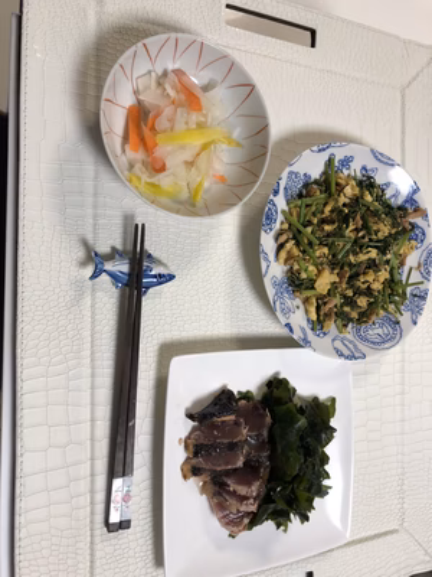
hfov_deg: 49.7
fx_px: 466
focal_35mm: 28
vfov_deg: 63.4
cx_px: 216
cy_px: 288
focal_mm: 3.99
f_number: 1.8
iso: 125
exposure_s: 1/100
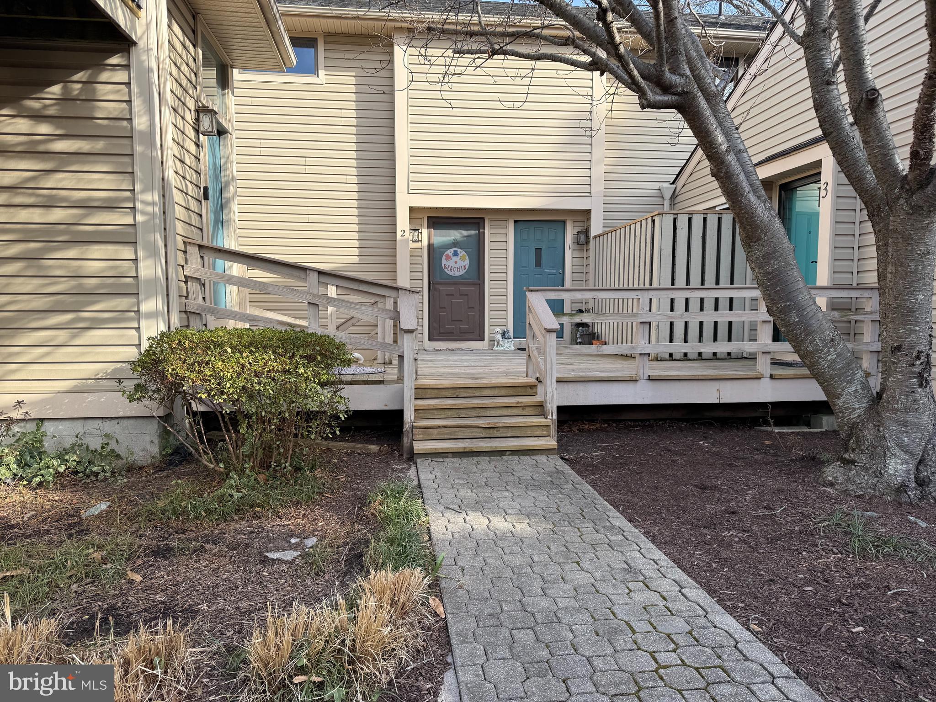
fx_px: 649
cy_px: 351
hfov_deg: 71.6
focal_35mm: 24
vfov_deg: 56.8
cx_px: 468
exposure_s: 1/1410
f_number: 1.78
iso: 80
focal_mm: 6.76
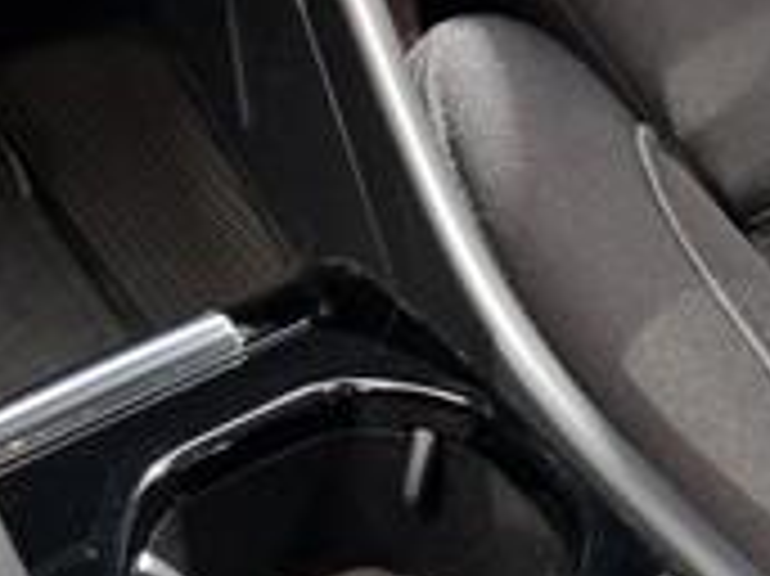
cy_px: 675
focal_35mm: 86
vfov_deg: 16.5
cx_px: 392
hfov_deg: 22.8
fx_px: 1912
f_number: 1.8
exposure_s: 1/25
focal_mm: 5.4
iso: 800
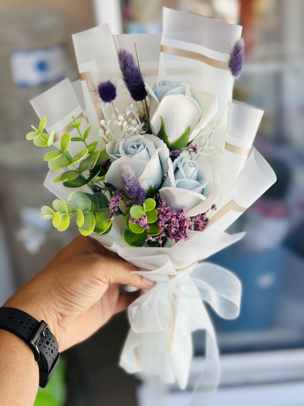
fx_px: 562
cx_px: 152
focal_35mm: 48
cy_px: 203
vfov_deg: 39.7
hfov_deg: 30.3
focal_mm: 6.86
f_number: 1.78
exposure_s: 1/258
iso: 80
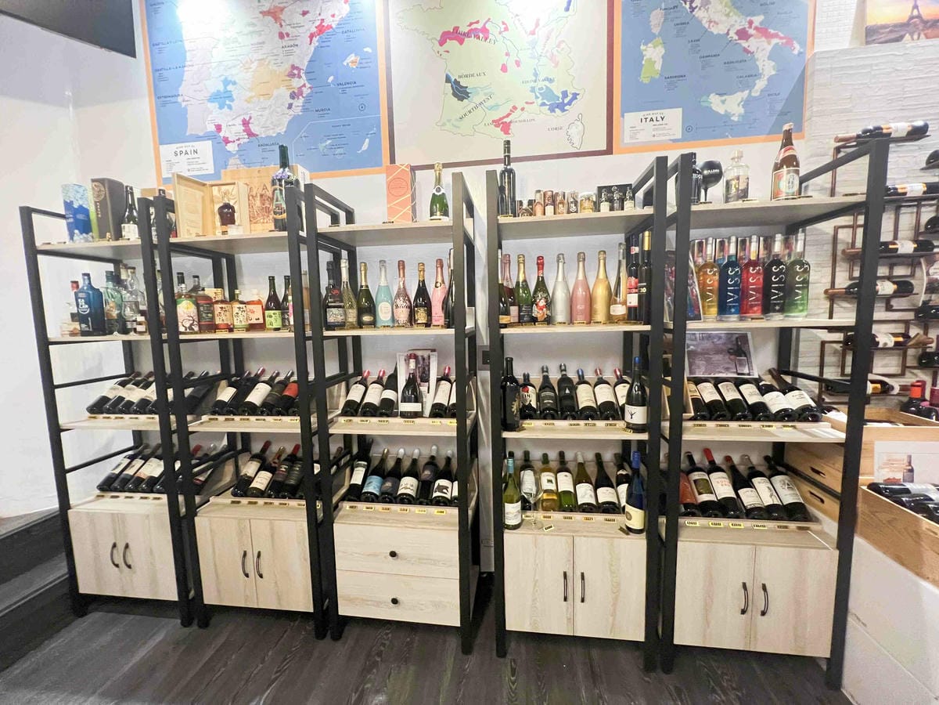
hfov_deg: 106.2
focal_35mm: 13
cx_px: 470
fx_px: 353
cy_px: 352
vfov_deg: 89.9
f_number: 1.8
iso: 640
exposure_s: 1/60
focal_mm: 1.57
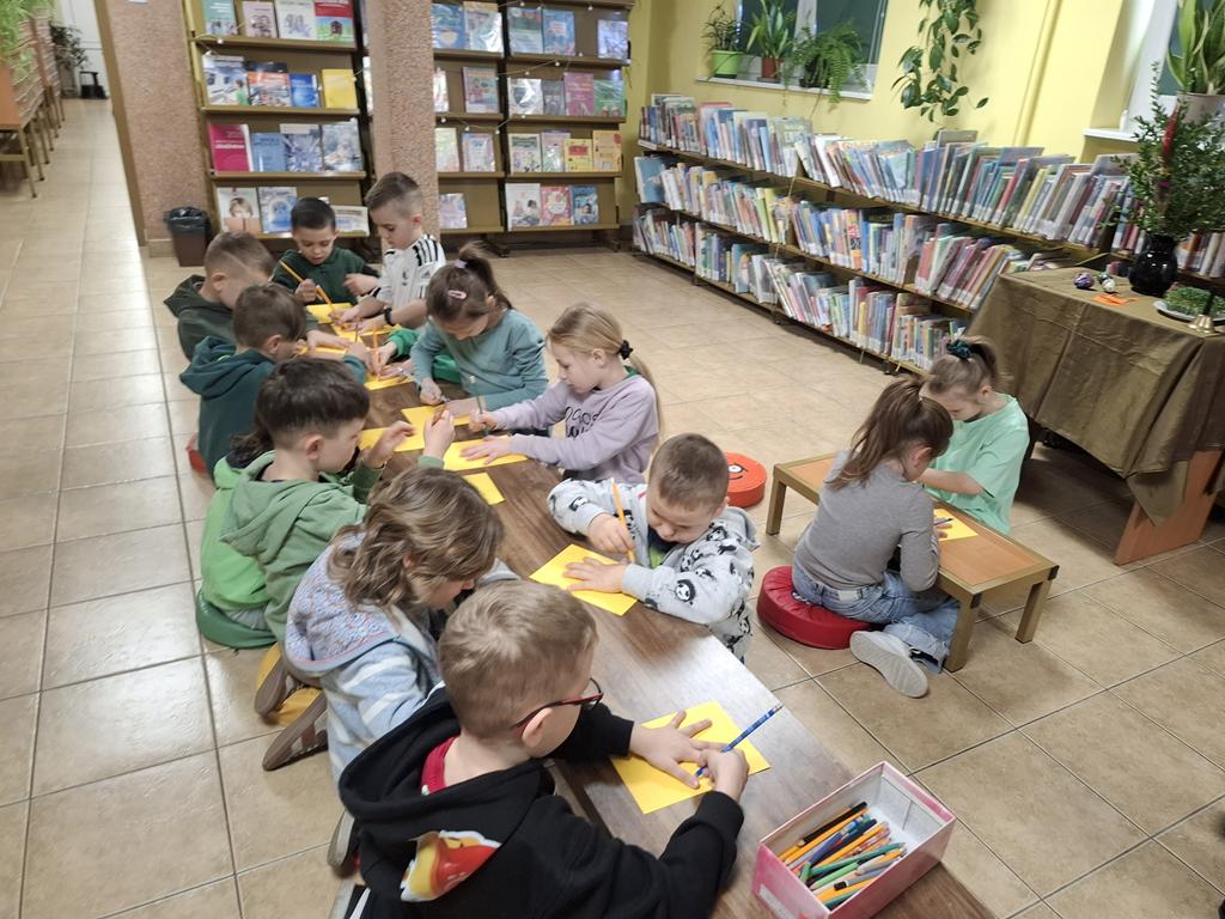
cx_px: 612
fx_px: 814
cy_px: 460
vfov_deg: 58.9
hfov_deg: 73.9
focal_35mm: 23
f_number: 1.8
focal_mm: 5.54
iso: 250
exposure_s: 1/50
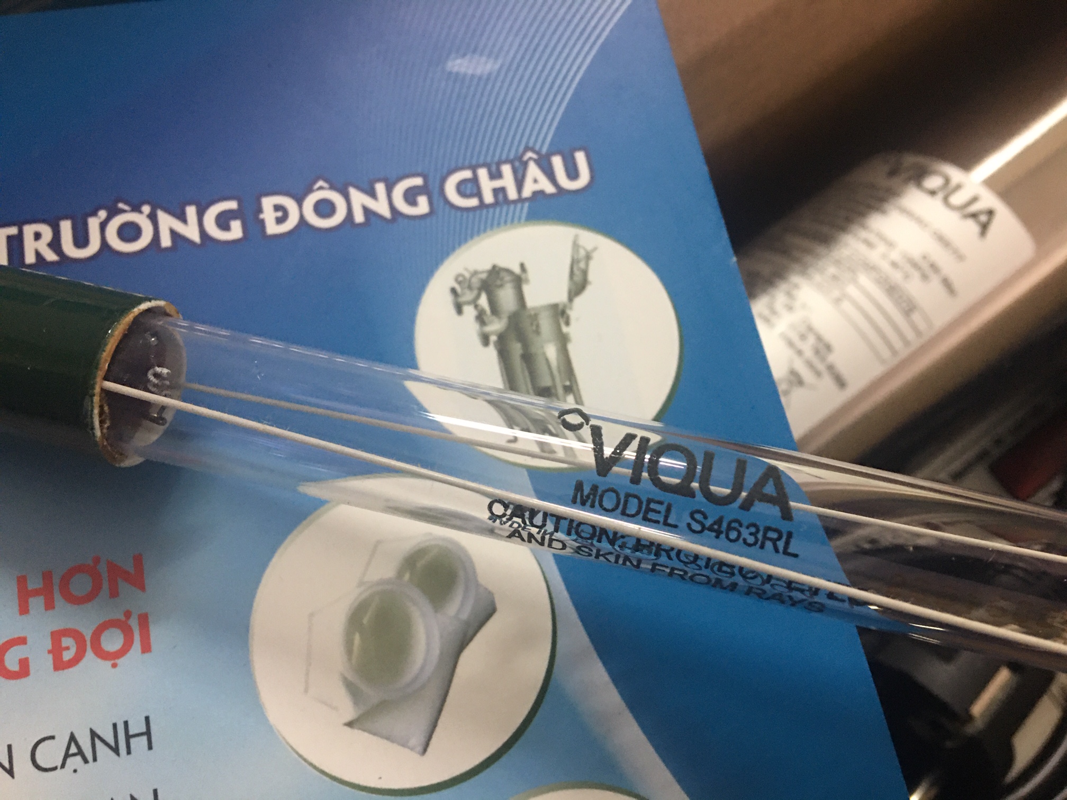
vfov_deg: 48.2
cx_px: 534
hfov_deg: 61.7
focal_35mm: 29
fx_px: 894
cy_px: 400
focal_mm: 4.15
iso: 100
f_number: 2.2
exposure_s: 1/10
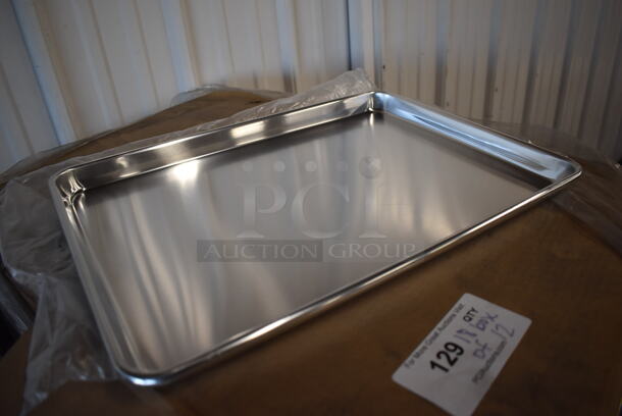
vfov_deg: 48.0
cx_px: 311
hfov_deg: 67.3
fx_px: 467
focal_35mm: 27
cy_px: 208
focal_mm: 18
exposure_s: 1/250
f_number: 3.5
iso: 800
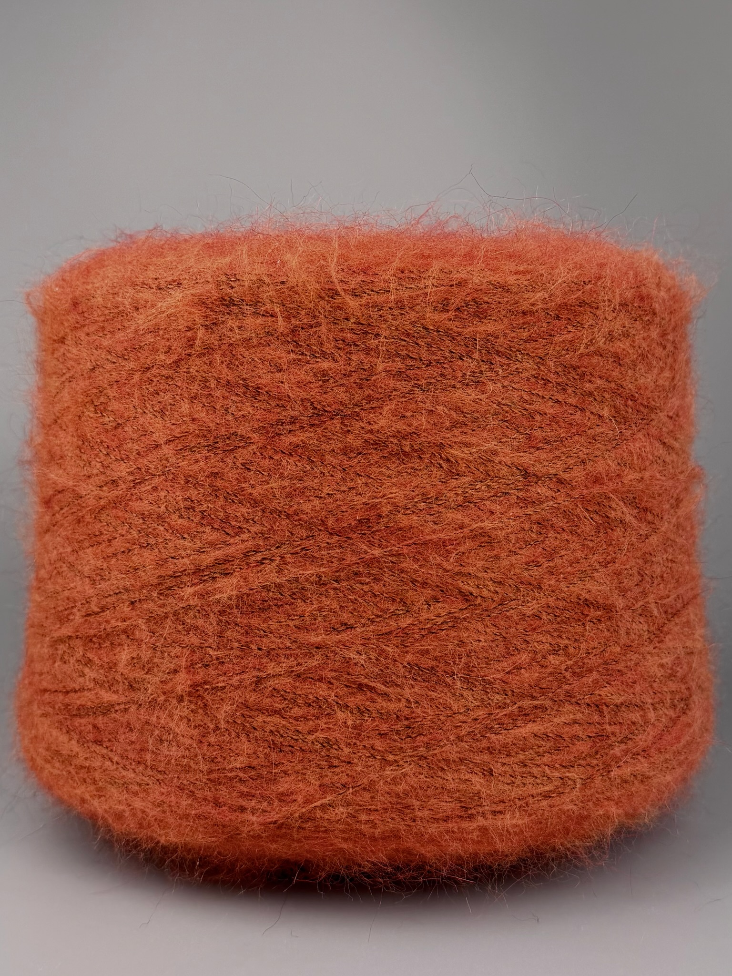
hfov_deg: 56.8
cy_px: 488
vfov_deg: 71.6
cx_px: 366
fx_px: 677
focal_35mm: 24
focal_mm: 6.76
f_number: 1.78
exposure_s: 1/524
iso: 80
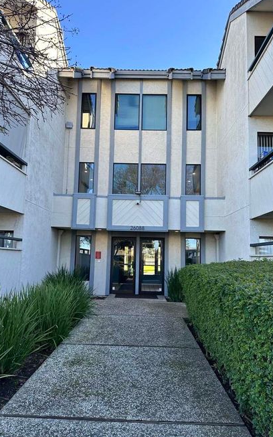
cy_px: 219
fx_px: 310
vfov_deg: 70.4
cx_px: 139
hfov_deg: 47.6
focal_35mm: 26
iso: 80
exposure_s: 1/564
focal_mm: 6.86
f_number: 1.78
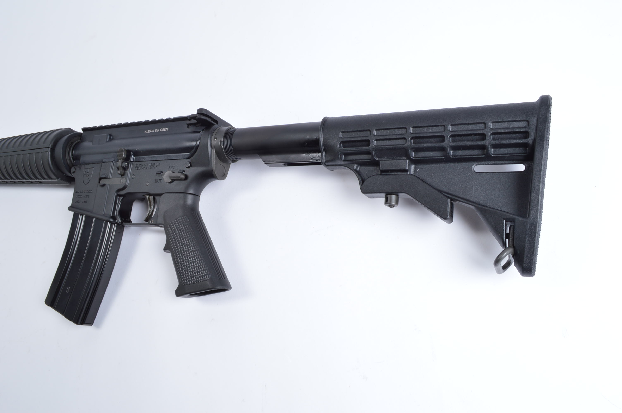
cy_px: 206
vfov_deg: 47.8
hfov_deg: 67.4
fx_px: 466
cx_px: 311
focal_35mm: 27
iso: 100
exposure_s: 1/125
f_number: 11
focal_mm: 18
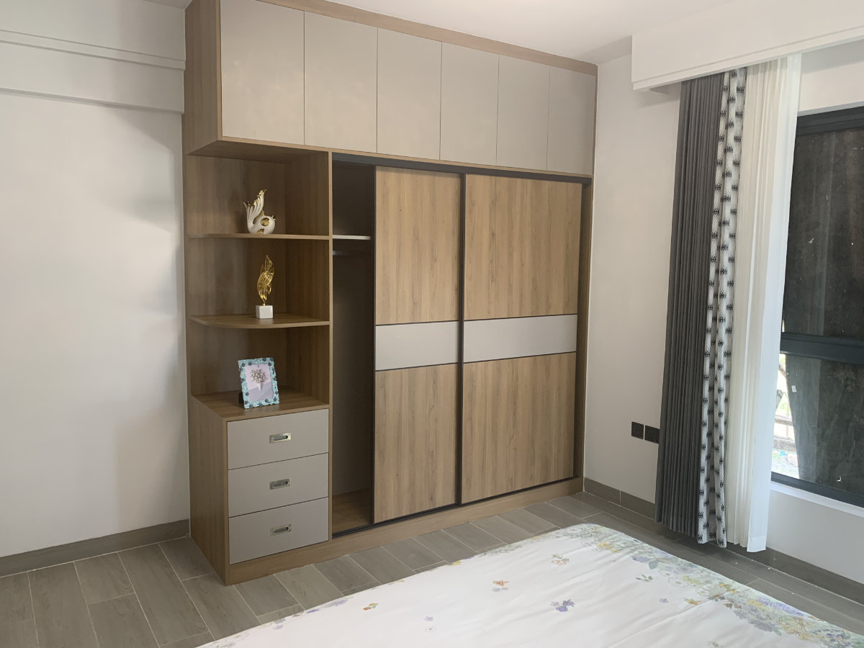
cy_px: 324
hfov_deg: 67.3
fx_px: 649
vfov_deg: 53.1
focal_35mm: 26
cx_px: 432
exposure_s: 1/50
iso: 64
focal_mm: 4.2
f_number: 1.8
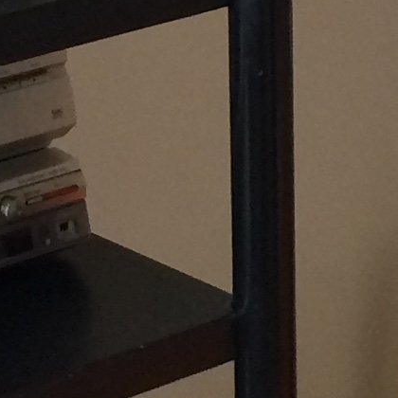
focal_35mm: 199
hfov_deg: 8.8
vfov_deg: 8.7
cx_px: 148
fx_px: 2589
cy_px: -118
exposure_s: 1/30
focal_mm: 4.15
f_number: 2.2
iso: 100
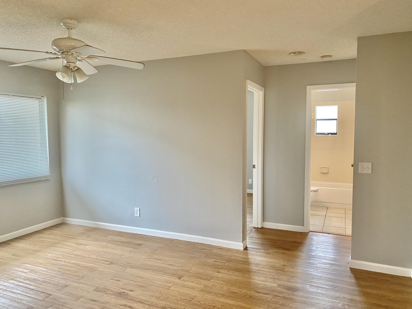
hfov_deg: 67.3
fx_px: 309
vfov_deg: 53.1
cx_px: 206
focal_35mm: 26
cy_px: 154
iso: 100
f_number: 1.8
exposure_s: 1/60
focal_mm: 4.25
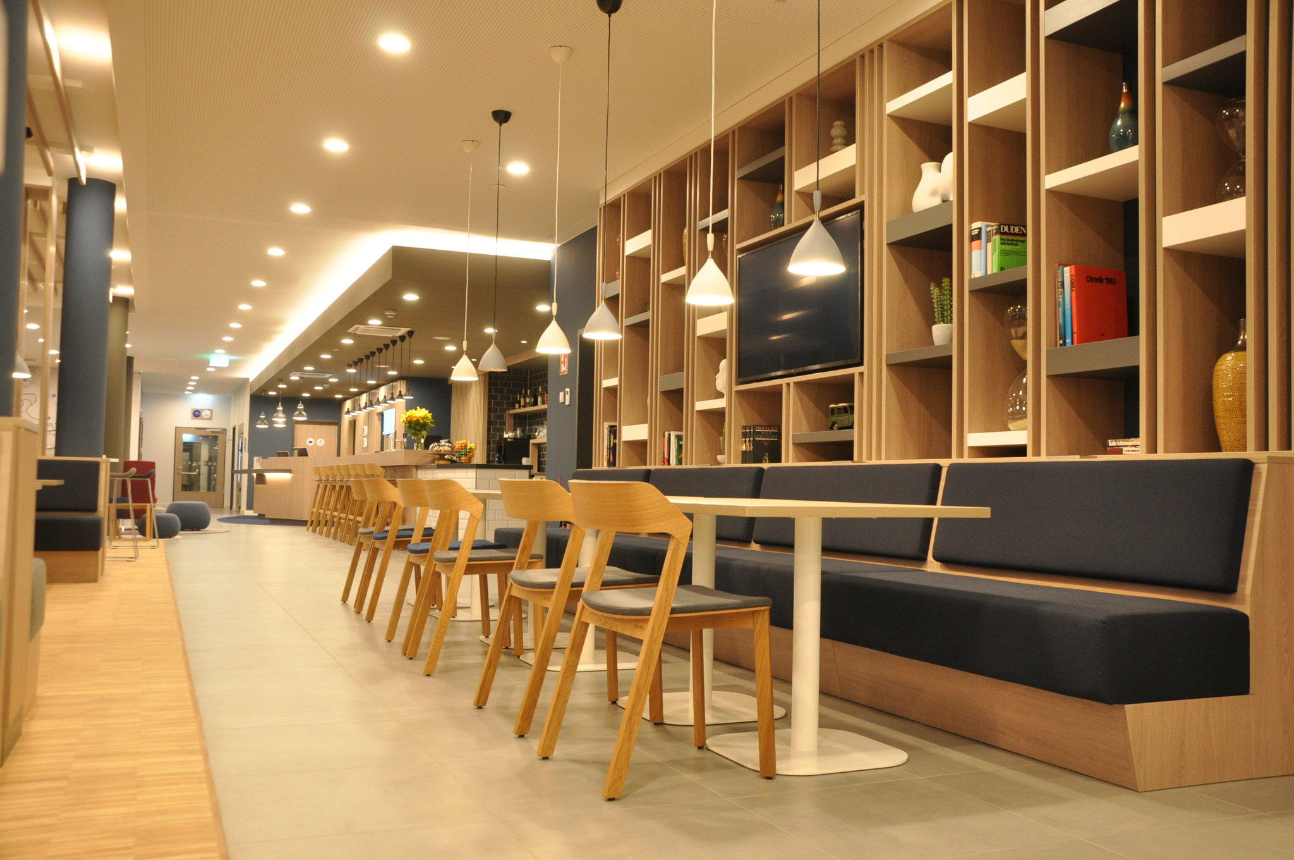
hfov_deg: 59.6
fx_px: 1131
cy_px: 430
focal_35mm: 32
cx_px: 647
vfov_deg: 41.6
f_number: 5.6
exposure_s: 1/25
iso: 800
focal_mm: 21
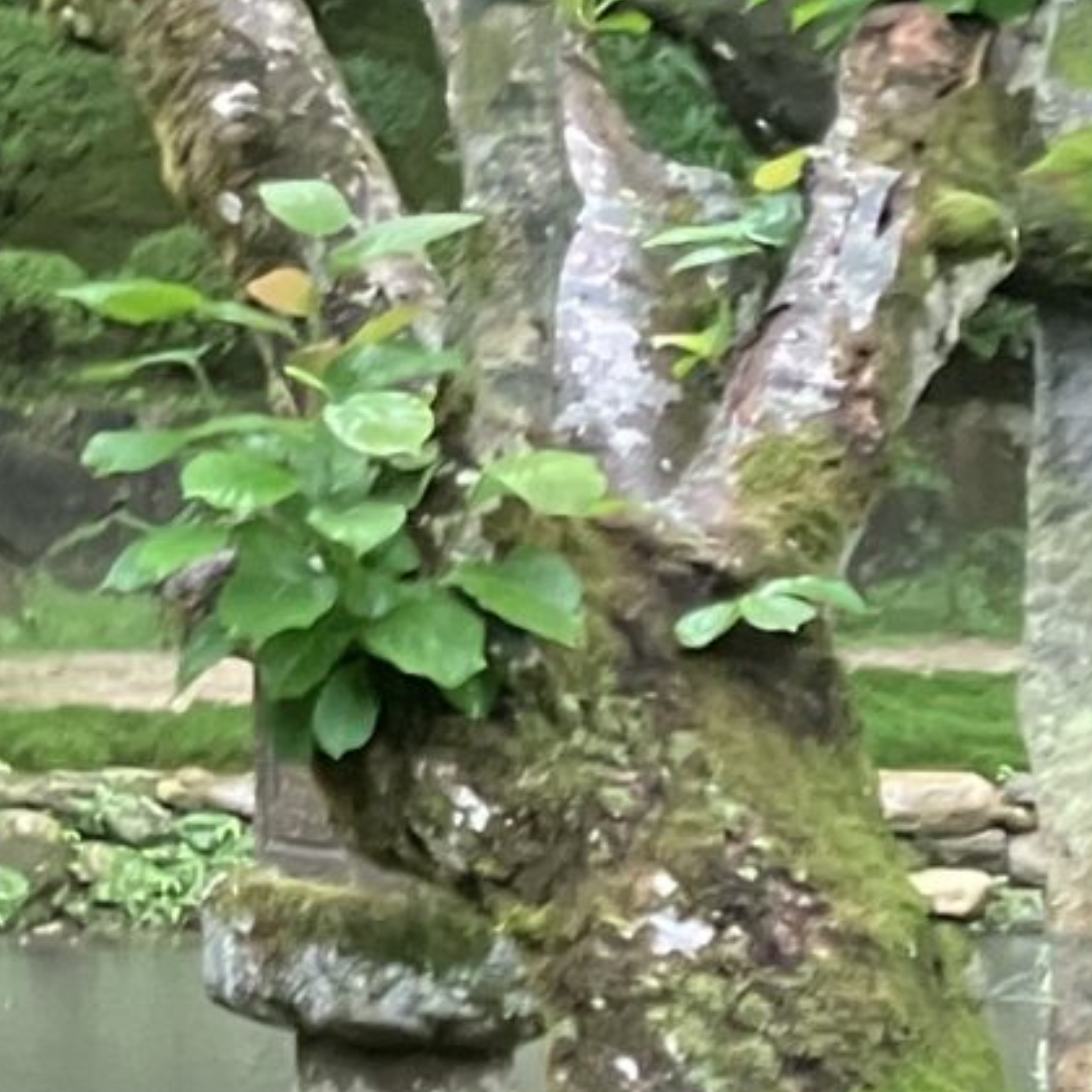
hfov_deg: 9.7
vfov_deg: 11.4
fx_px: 5389
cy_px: -161
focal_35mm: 151
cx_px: -1867
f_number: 1.8
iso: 125
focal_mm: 3.99
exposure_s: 1/60
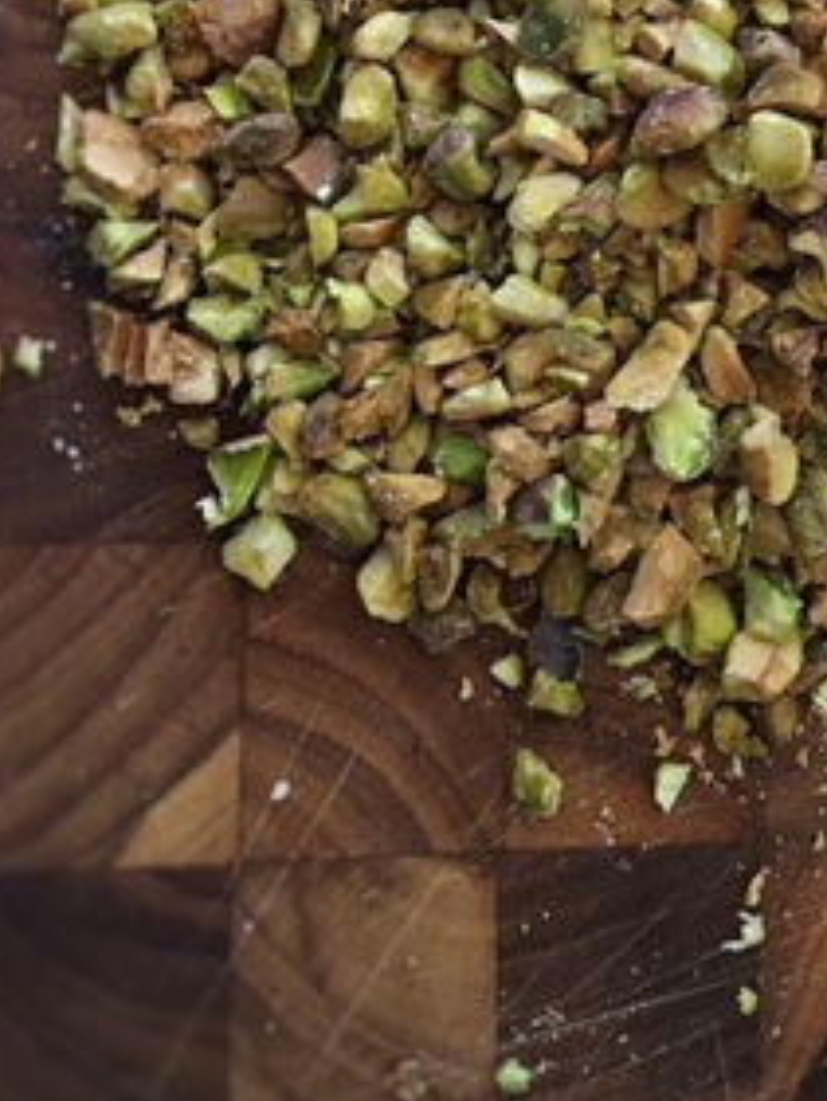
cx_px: 851
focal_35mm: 66
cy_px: 78
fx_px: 2101
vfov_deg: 28.1
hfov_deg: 21.4
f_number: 2.2
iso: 125
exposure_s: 1/30
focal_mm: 4.15
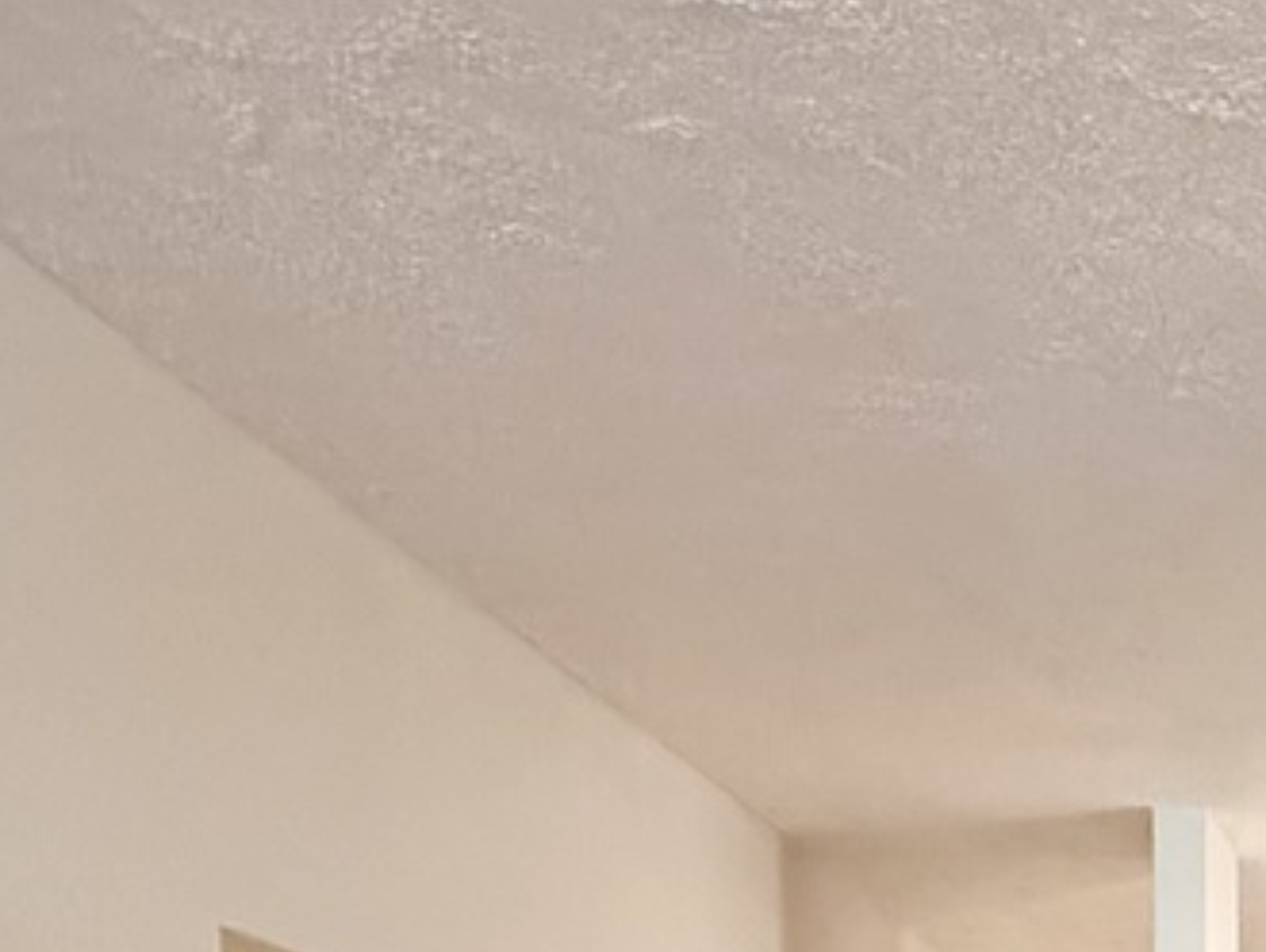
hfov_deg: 26.9
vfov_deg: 19.1
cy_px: 1643
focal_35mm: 61
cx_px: 1623
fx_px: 2233
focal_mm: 2.22
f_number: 2.2
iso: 640
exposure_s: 1/60
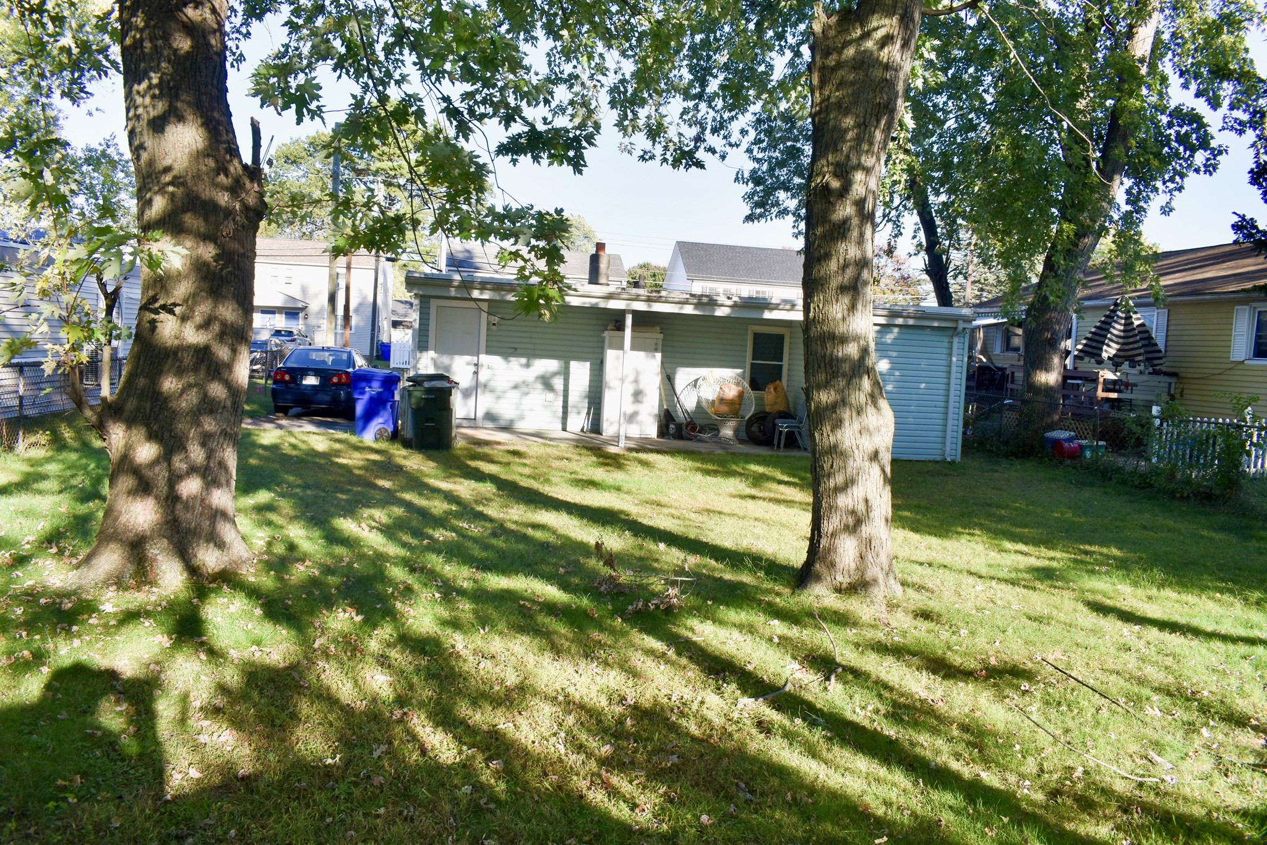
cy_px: 422
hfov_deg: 67.4
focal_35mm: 27
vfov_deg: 47.9
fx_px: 950
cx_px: 634
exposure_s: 1/250
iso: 200
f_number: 8
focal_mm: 18
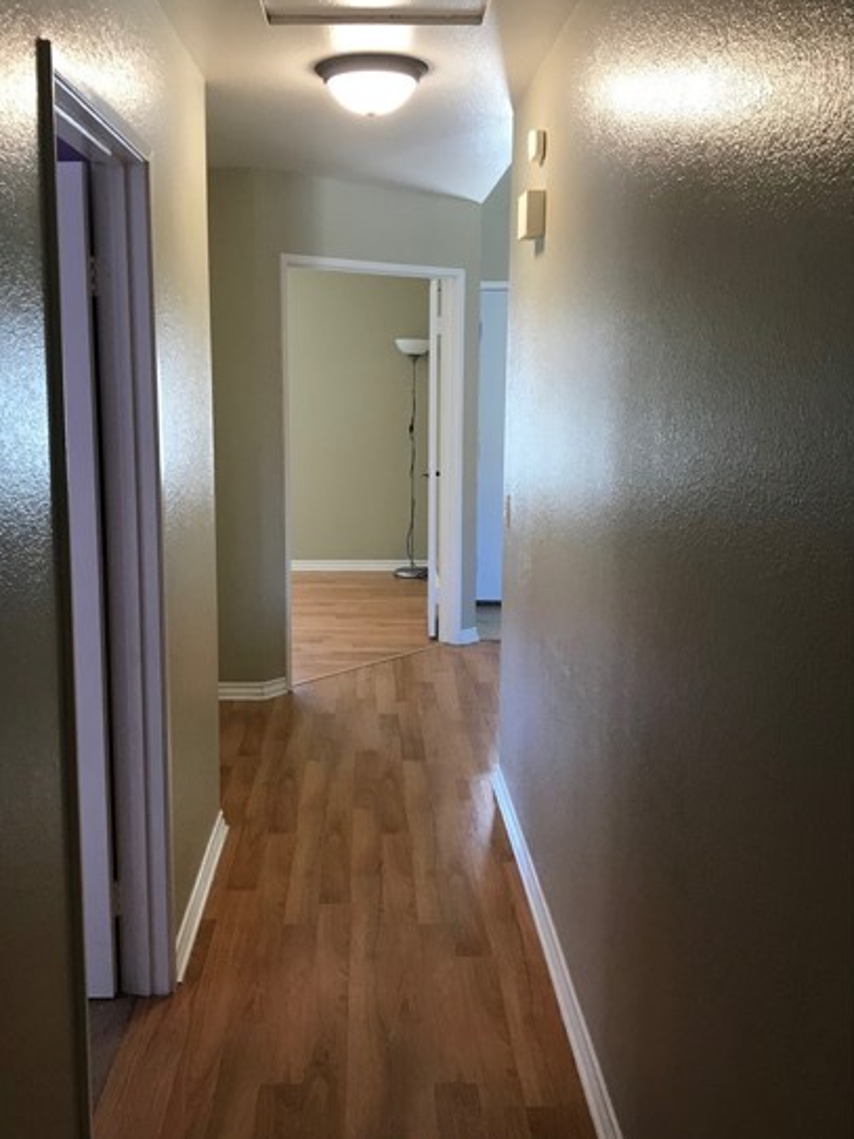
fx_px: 1086
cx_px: 353
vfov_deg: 55.3
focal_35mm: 33
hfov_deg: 42.8
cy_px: 529
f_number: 1.8
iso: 40
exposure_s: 1/24
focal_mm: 3.99
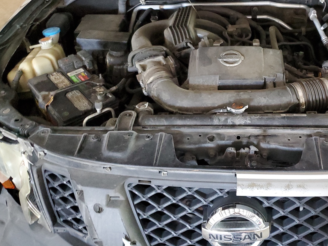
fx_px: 360
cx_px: 238
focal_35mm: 38
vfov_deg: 37.5
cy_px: 93
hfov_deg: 47.5
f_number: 1.5
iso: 574
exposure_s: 1/15
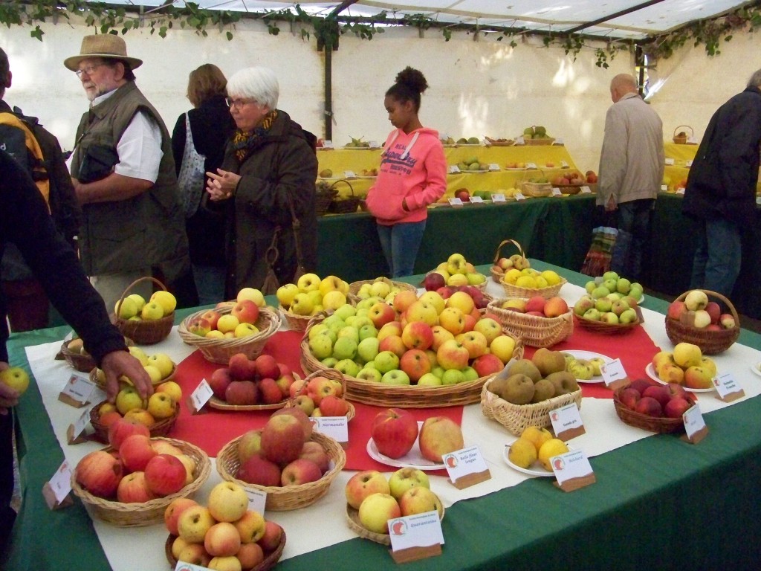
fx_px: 725
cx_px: 380
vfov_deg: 42.9
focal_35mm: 33
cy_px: 286
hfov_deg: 55.4
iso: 1600
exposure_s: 1/500
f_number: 2.8
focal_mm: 5.85
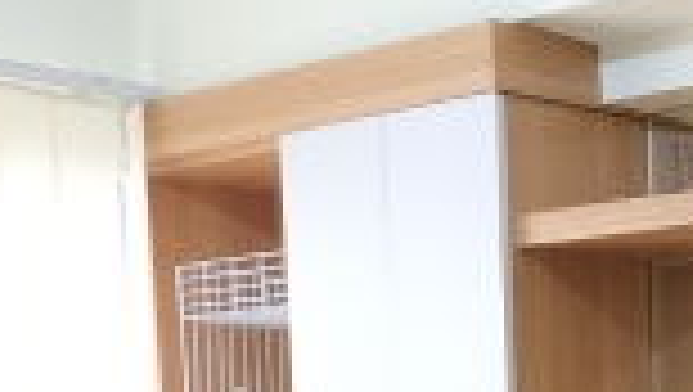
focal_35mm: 104
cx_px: 1132
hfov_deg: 17.7
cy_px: 879
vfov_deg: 10.4
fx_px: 1913
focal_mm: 3.94
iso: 640
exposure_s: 1/20
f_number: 1.9
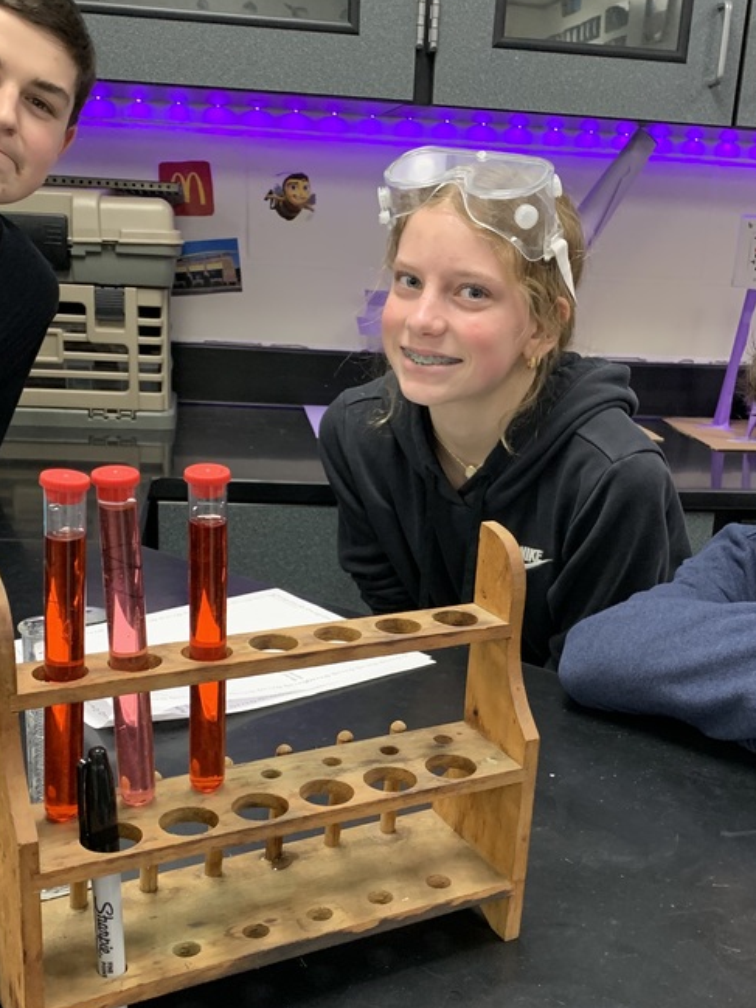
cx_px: 407
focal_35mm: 41
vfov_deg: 45.5
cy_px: 601
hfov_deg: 35.1
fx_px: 1194
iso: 200
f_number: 1.8
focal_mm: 4.25
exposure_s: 1/60
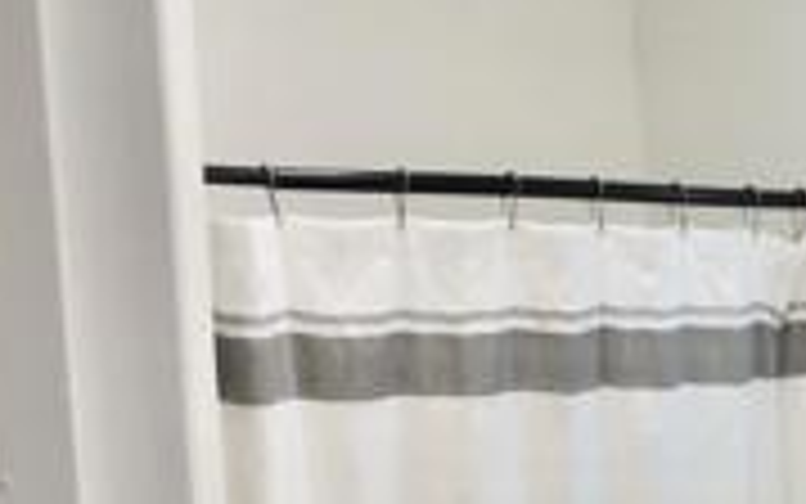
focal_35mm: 106
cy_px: 698
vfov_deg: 11.9
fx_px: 2329
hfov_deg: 17.1
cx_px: 1310
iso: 50
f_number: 1.8
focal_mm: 4
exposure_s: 1/120
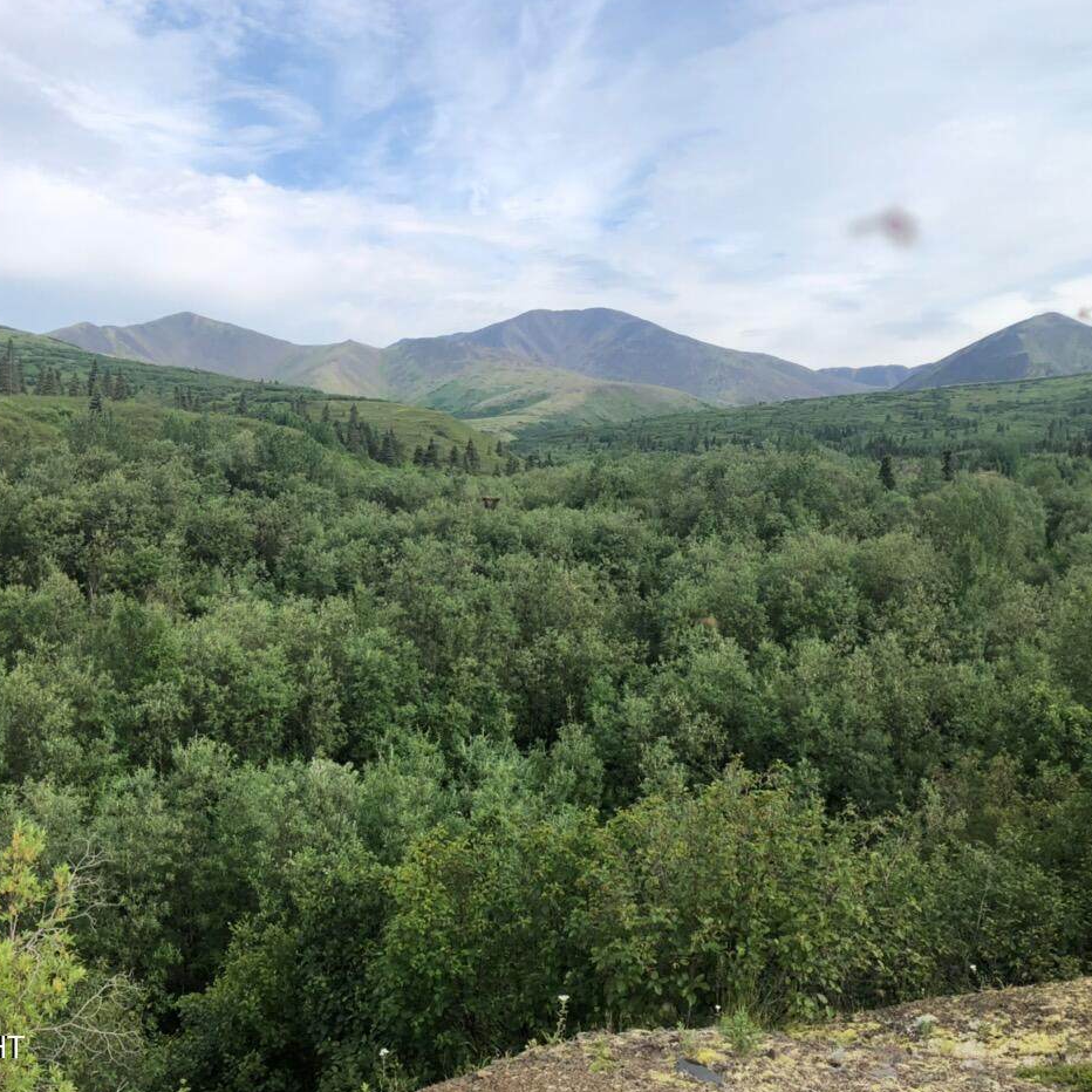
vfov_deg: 48.4
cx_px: 491
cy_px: 534
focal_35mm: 34
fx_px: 1213
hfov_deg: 48.4
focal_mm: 3.99
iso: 20
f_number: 1.8
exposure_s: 1/1130
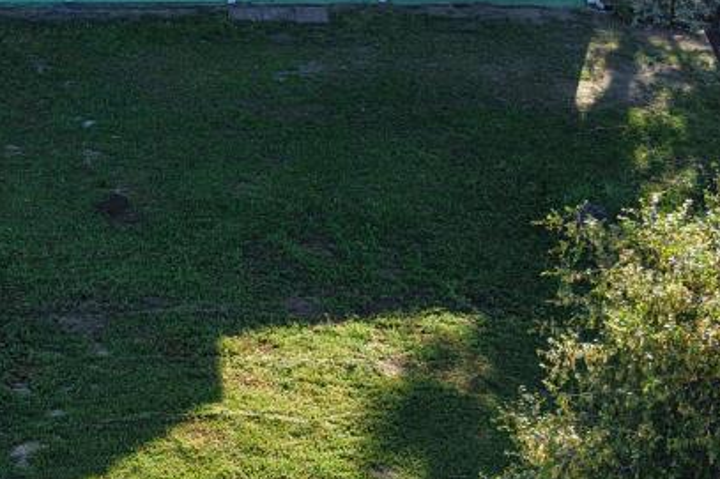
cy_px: 188
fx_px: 1839
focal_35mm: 92
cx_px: 50
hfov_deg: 21.6
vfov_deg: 14.8
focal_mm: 8.67
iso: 150
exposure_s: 1/1500
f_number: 1.8
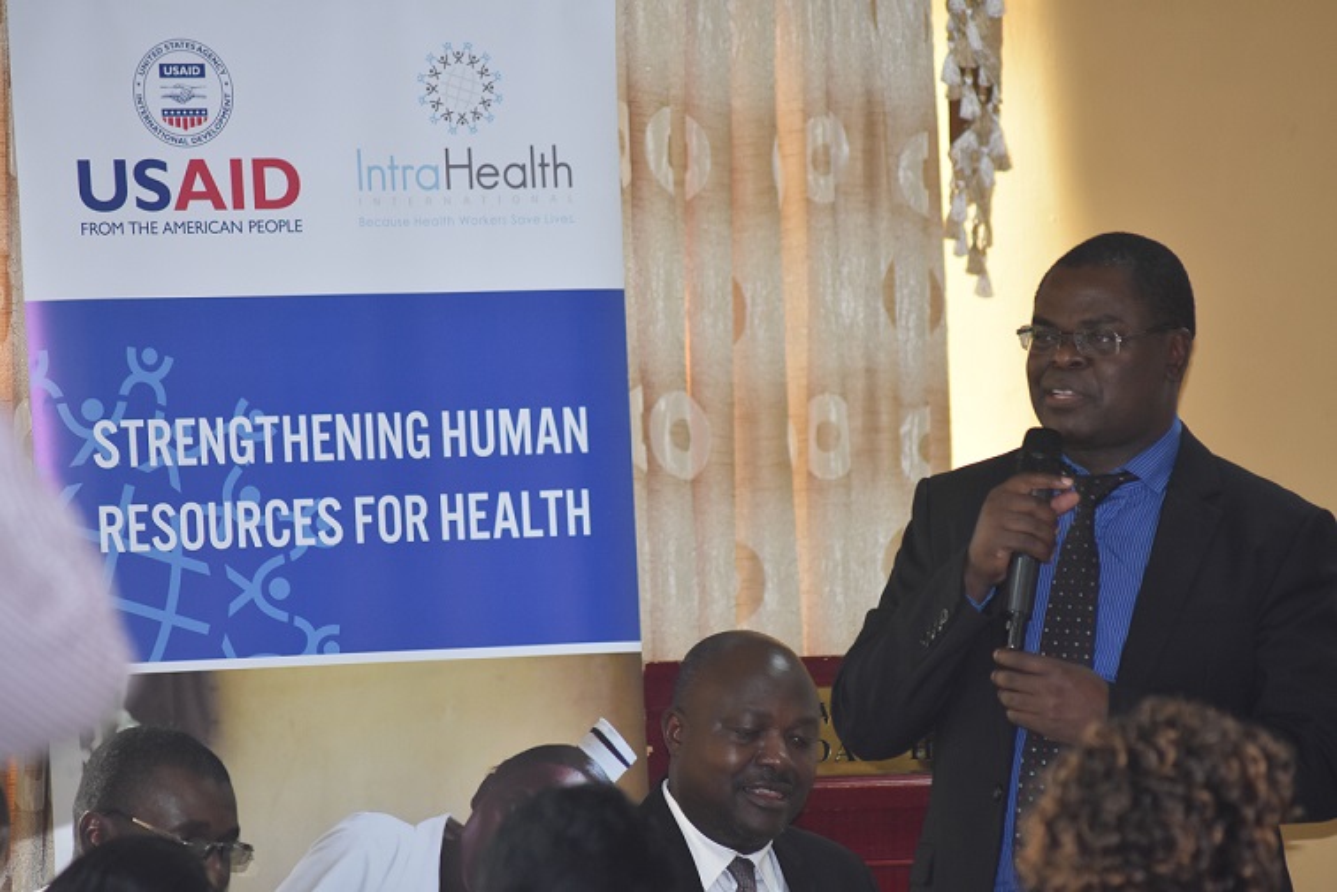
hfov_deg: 8.1
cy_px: 446
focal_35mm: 255
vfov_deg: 5.4
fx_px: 9470
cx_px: 668
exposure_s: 1/60
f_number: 4.5
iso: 1250
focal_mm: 170
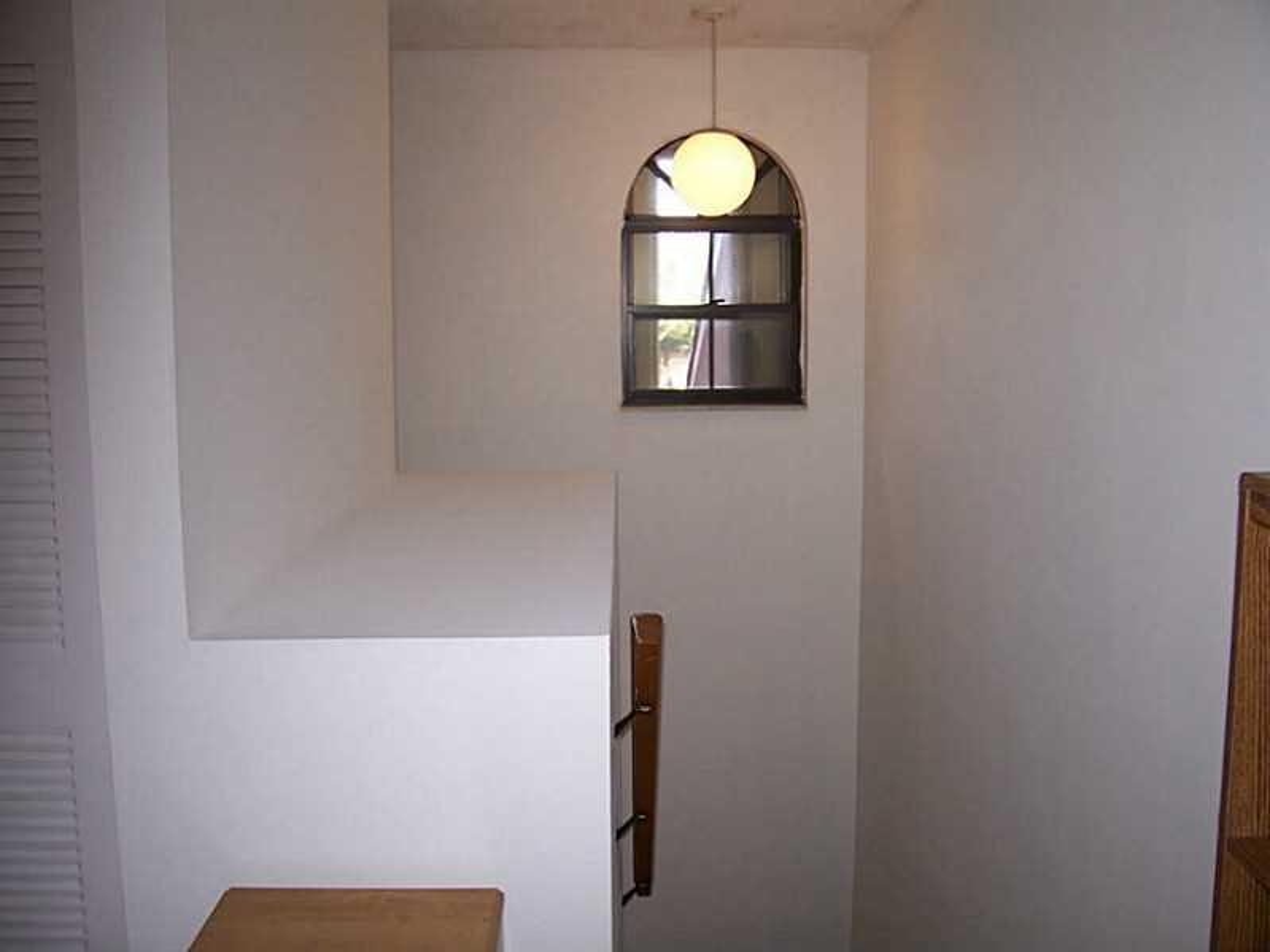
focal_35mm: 34
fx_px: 1247
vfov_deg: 41.8
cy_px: 476
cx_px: 635
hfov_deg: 54.0
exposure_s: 1/60
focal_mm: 5.6
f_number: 2.7
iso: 80
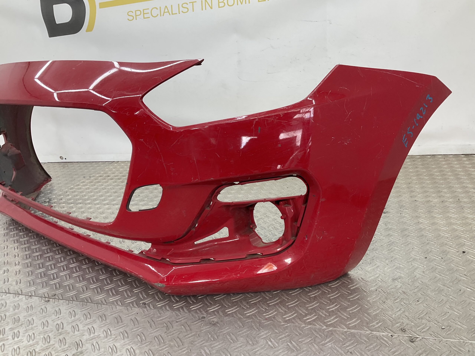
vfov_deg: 48.2
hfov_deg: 61.7
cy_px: 178
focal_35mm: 29
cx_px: 238
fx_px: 398
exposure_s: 1/100
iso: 20
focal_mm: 3
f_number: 1.8
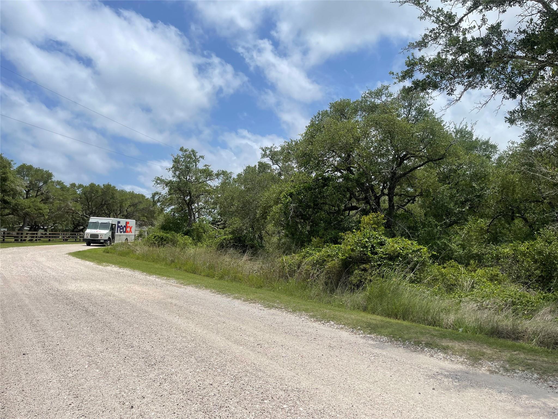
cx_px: 279
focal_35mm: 25
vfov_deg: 54.9
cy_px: 210
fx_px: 403
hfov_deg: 69.4
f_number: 1.6
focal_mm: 5.1
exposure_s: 1/6250
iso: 32
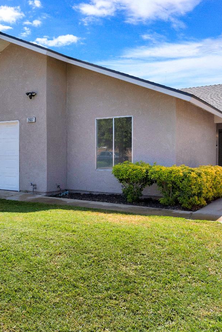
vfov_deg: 59.0
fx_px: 294
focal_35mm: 32
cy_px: 156
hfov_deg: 41.2
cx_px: 90
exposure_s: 1/800
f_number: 8
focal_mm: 13
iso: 400
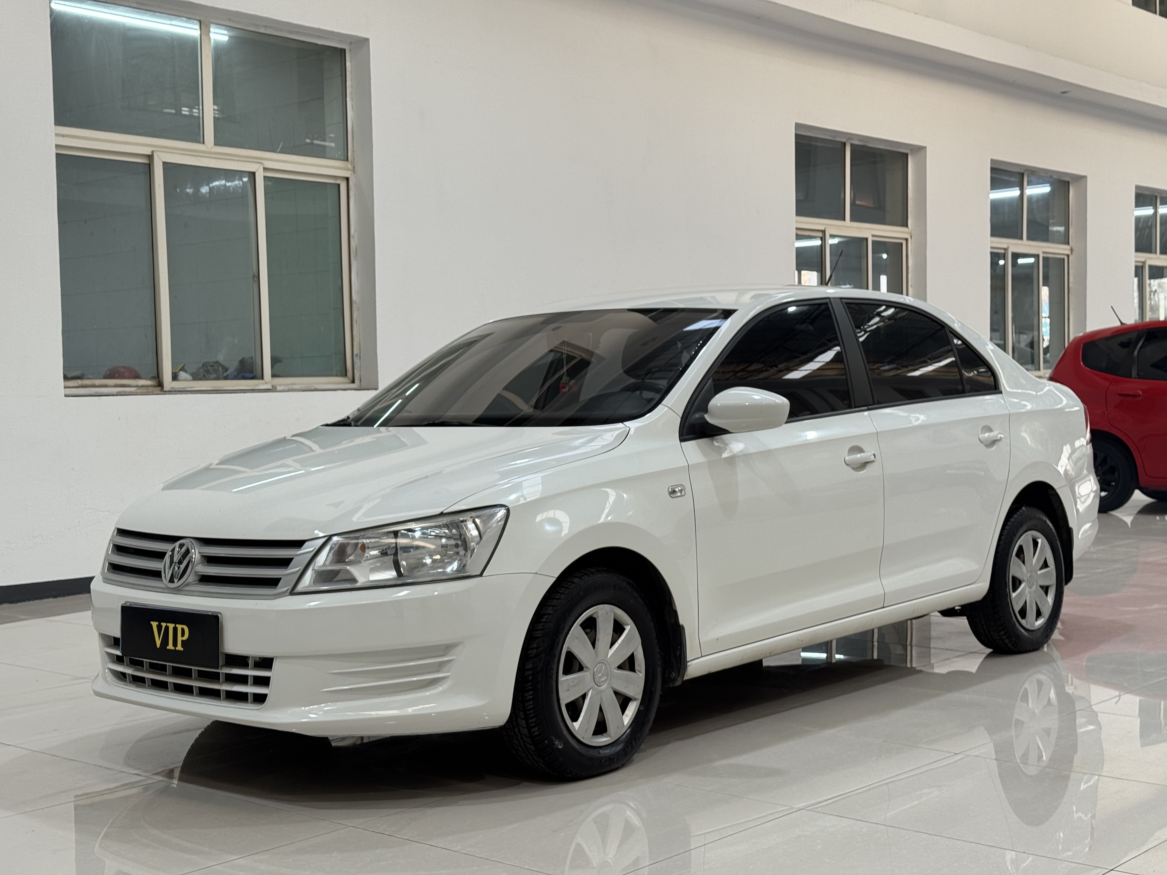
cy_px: 438
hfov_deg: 39.7
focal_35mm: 48
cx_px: 584
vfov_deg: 30.3
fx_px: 1618
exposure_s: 1/121
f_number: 1.78
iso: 50
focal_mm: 6.76
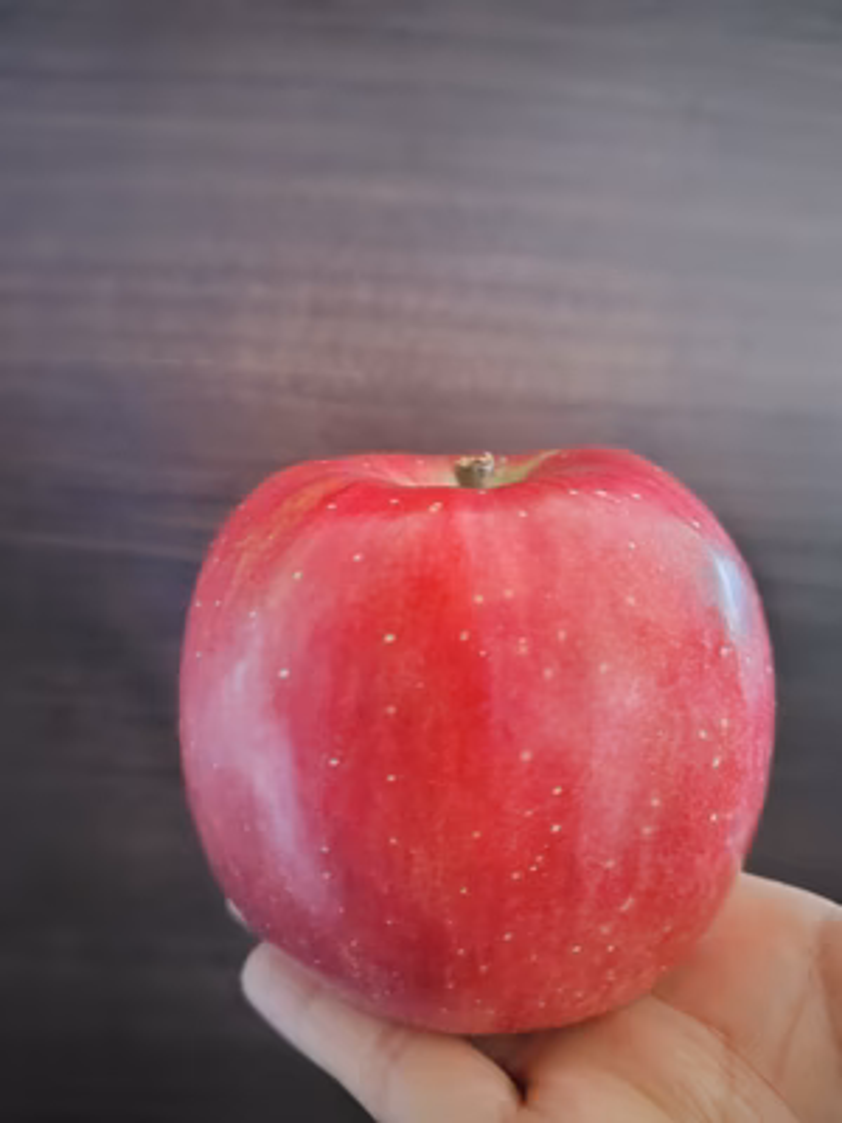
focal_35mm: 23
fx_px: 746
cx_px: 421
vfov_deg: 73.9
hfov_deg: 58.9
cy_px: 562
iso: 6788
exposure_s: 1/8.33
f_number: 1.9
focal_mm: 5.6
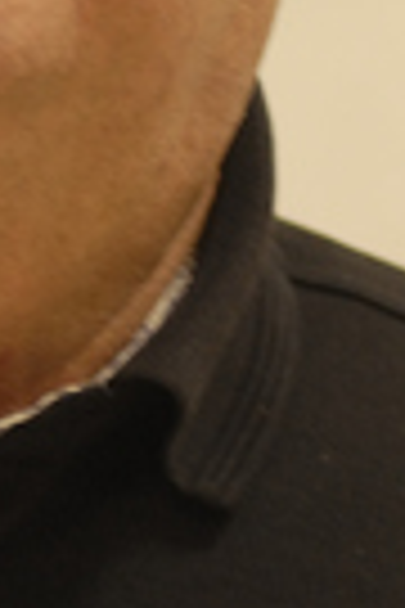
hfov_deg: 1.1
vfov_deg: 1.7
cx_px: -158
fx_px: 20248
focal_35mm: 1200
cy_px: 149
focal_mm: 180
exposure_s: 1/60
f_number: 2.8
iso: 640
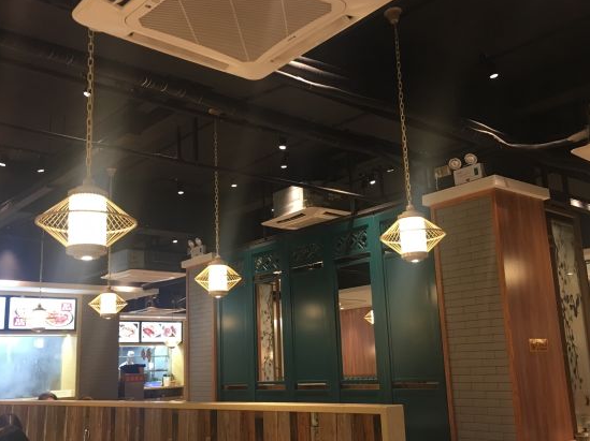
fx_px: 630
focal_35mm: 37
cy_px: 242
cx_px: 304
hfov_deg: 50.2
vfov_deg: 38.6
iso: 64
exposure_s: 1/17
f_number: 2.2
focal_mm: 4.15
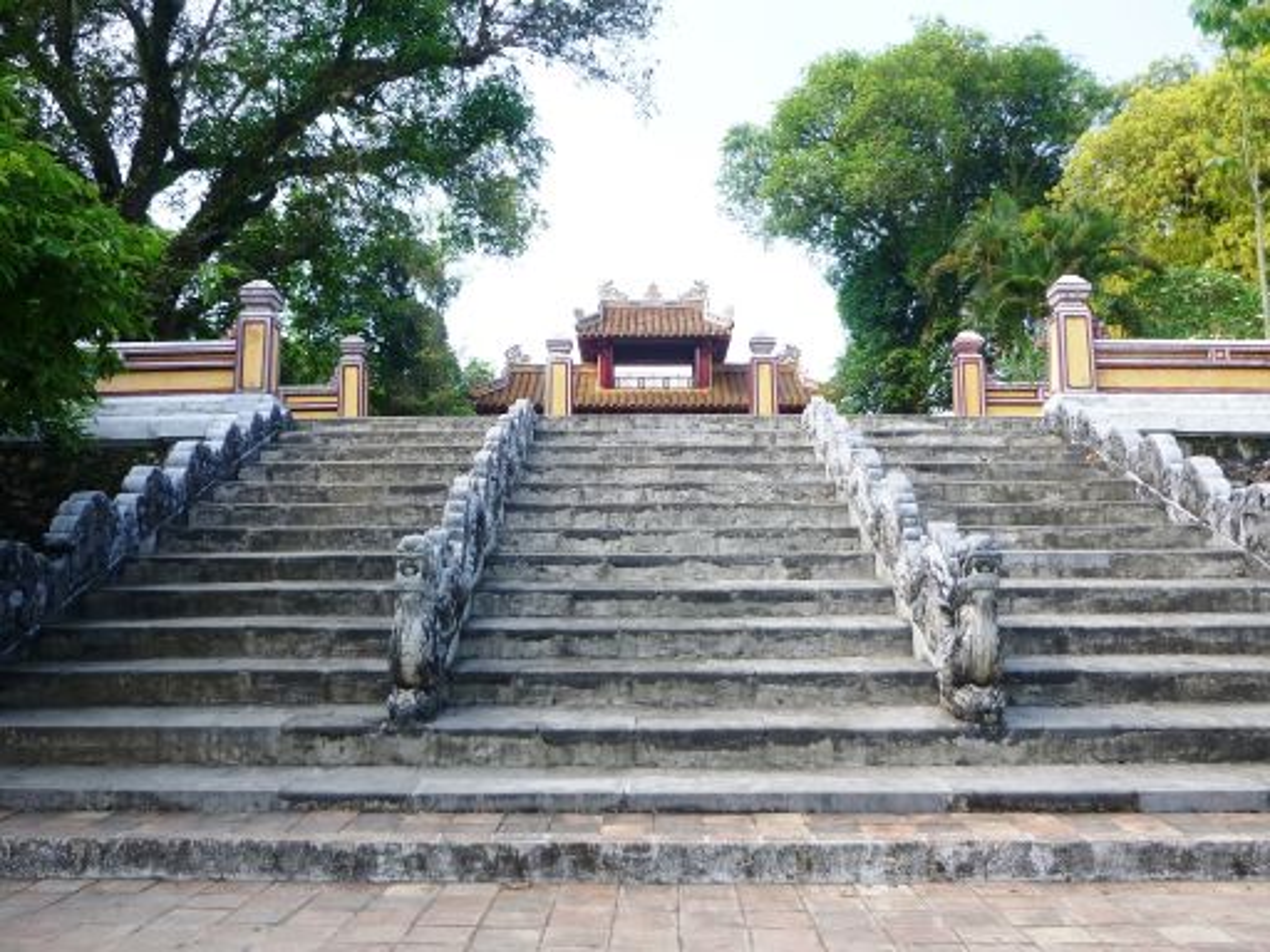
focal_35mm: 33
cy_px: 476
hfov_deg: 55.4
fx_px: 1211
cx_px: 635
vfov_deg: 42.9
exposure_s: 1/400
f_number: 2.8
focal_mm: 5.5
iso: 100
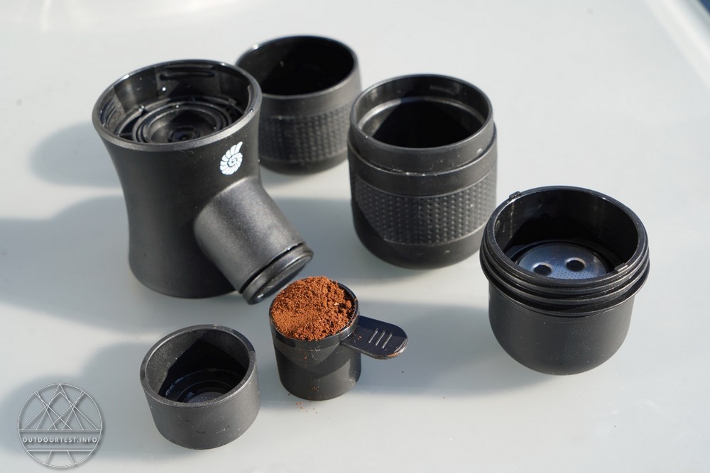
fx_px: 1006
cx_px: 355
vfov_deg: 26.5
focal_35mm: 51
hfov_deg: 38.9
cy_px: 236
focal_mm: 51
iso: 100
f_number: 9
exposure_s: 1/80
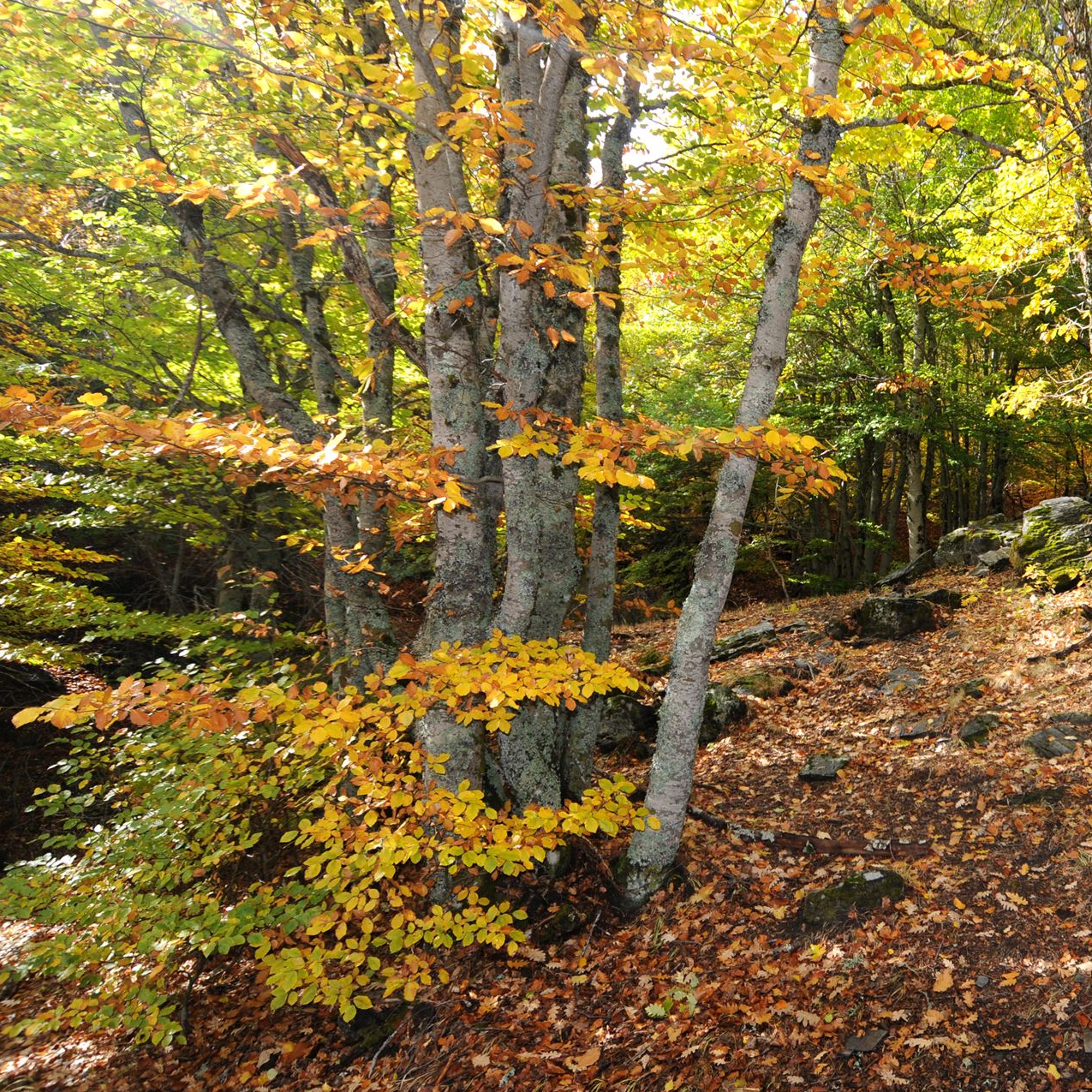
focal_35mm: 24
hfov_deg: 61.1
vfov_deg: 65.0
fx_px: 857
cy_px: 531
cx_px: 831
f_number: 4.5
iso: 200
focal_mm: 12
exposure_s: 1/250
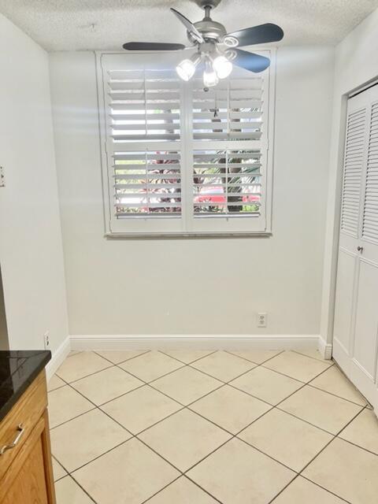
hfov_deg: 53.1
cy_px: 252
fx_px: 379
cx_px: 189
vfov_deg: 67.3
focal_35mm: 26
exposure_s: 1/120
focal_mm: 5.1
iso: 80
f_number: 1.6
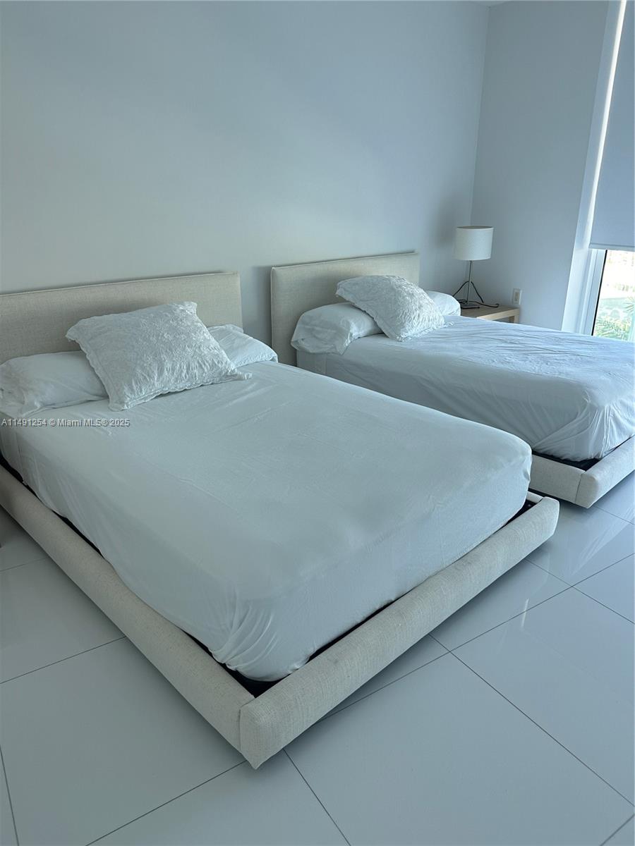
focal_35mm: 24
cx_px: 318
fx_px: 587
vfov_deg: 71.6
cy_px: 423
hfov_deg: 56.8
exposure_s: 1/121
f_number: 1.78
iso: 80
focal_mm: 6.86
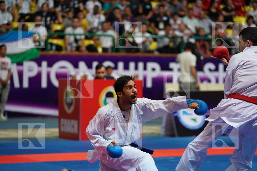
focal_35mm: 129
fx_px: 921
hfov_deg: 15.9
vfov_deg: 10.6
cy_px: 86
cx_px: 128
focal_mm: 129
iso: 2000
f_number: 2.8
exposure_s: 1/500
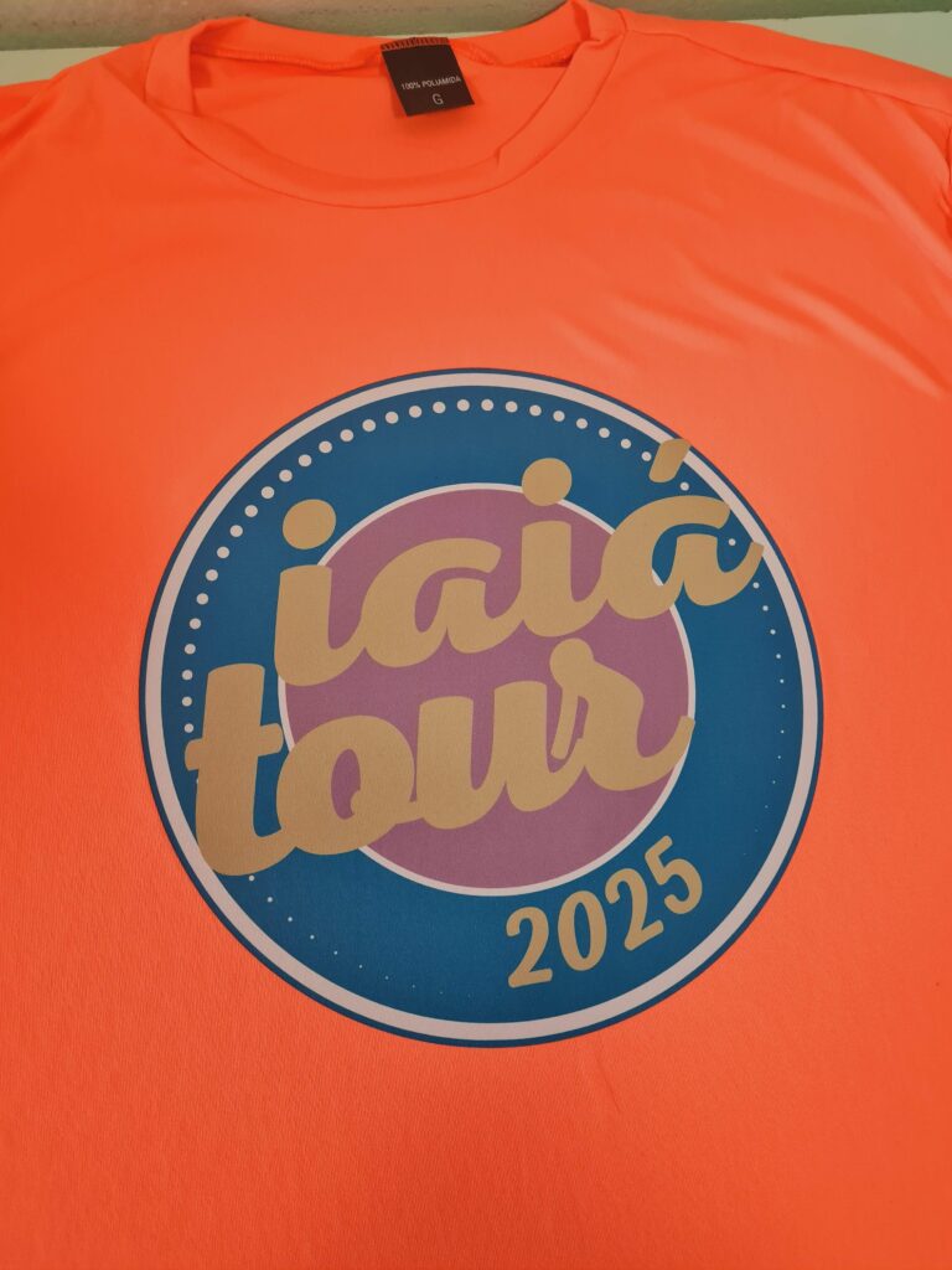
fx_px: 953
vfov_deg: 67.3
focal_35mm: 26
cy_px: 635
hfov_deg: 53.1
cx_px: 476
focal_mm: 5.4
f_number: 1.8
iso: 250
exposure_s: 1/120
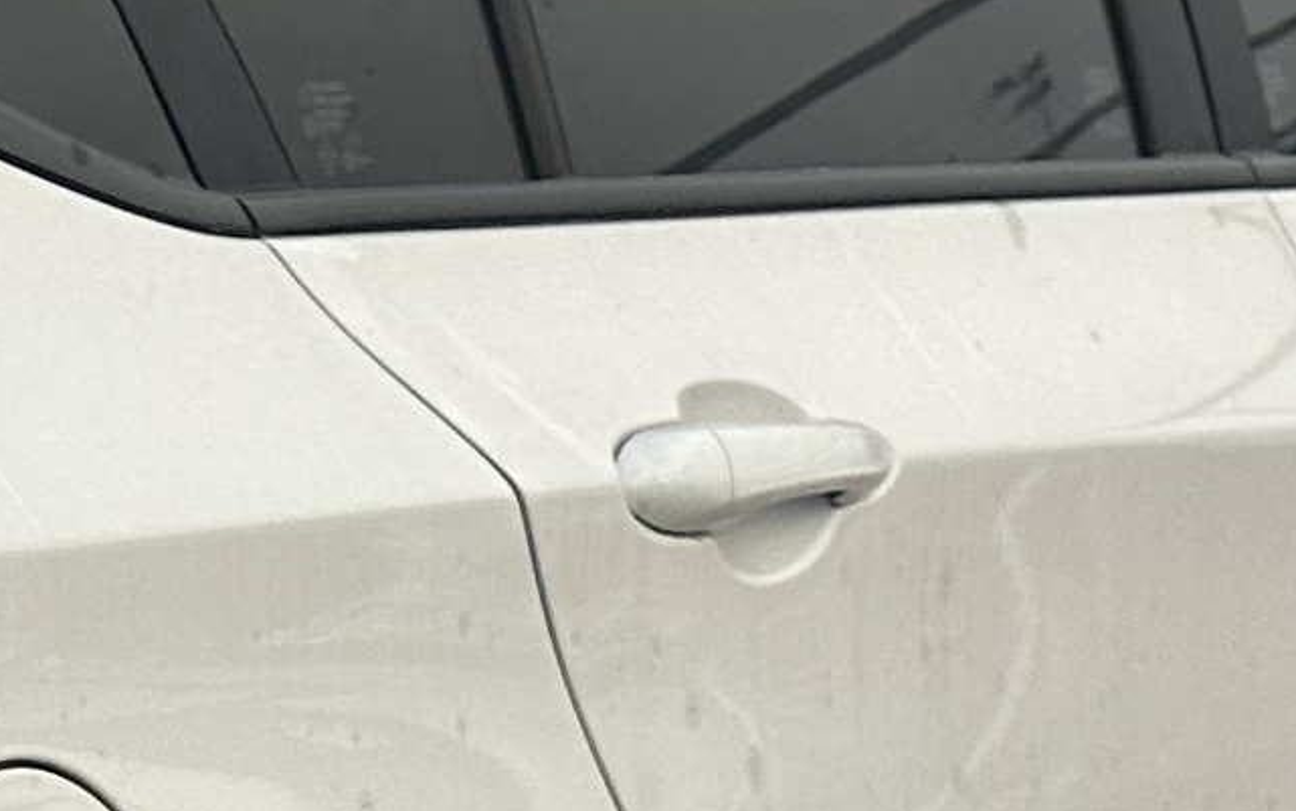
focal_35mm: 160
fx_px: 5653
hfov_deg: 11.8
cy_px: 967
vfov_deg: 8.1
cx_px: -1239
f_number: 1.78
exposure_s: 1/1880
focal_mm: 6.86
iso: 80
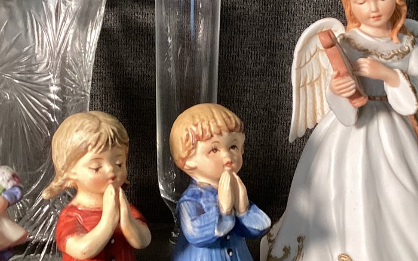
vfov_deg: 18.3
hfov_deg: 29.0
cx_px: 206
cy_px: 79
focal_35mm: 71
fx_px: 809
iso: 200
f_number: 2.4
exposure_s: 1/60
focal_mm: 3.3
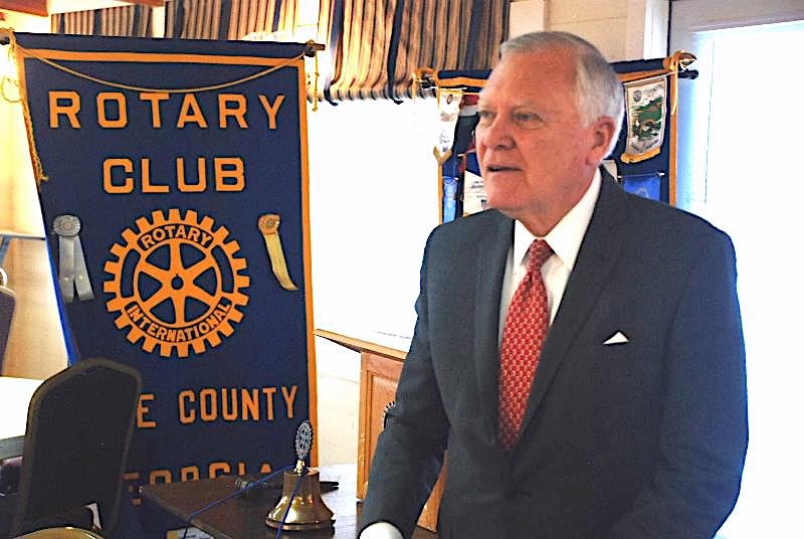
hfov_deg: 28.0
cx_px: 402
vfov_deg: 19.0
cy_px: 270
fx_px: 1610
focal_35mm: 72
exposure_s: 1/30
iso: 640
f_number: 4.8
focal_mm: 48
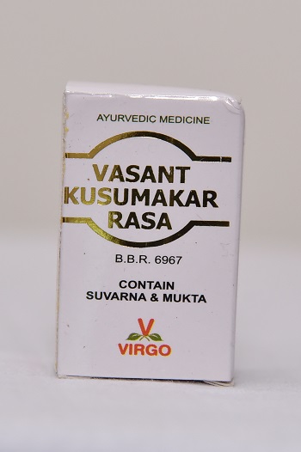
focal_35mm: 120
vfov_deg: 17.1
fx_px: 1507
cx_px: 150
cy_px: 226
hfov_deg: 11.4
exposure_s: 1/200
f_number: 5
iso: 1600
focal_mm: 120
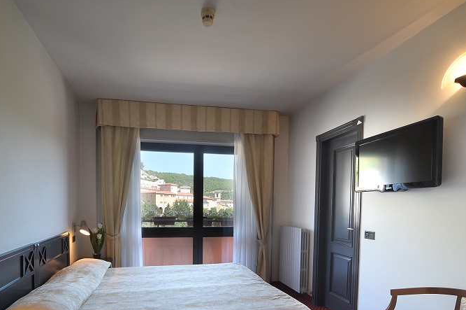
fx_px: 271
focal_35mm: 21
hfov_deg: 80.8
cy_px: 213
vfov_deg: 57.7
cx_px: 199
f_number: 13
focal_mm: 14
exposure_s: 1/3
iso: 200
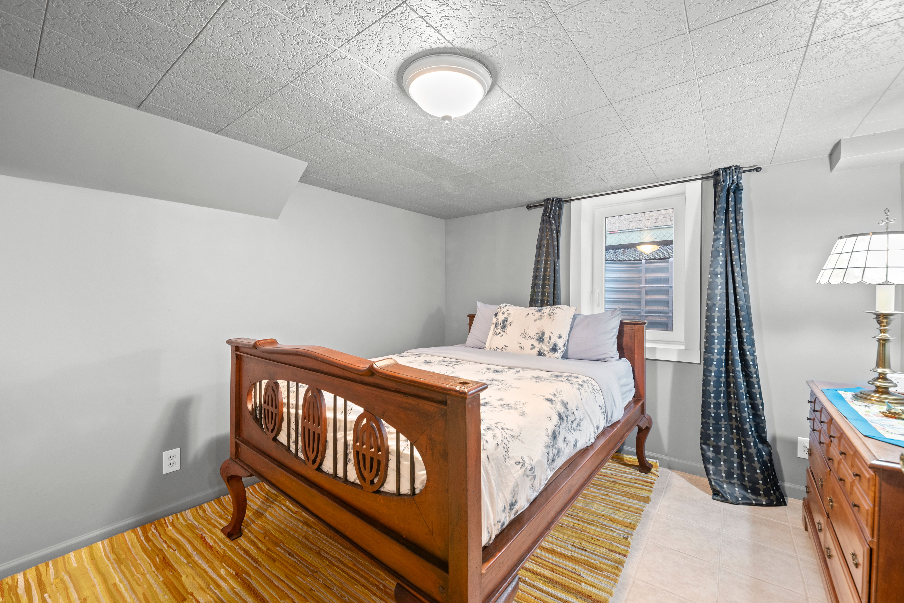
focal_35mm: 14
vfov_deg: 81.2
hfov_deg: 104.3
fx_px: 352
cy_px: 302
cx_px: 452
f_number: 9
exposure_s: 2
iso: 400
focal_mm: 14
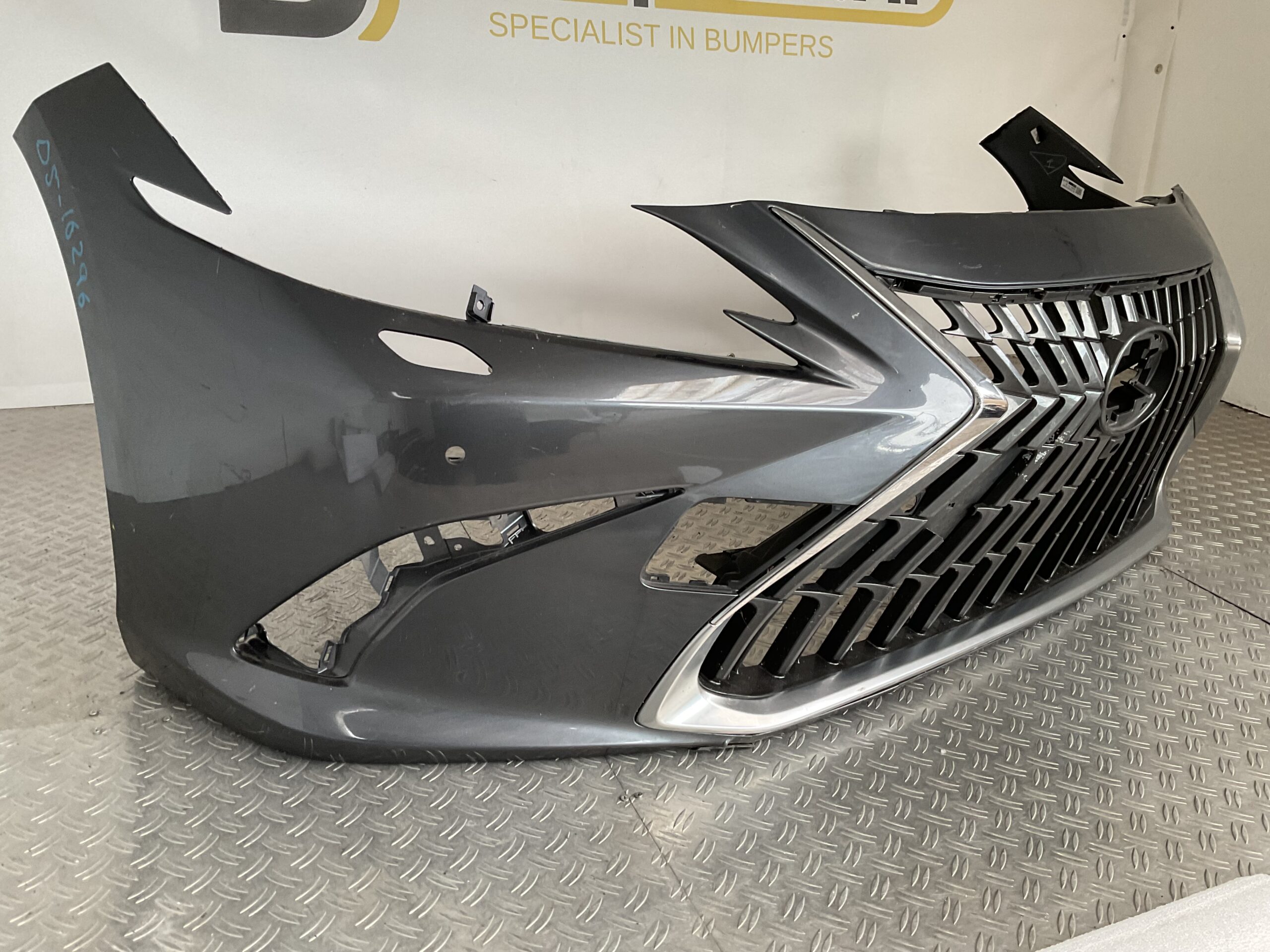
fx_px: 1064
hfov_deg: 61.7
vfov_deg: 48.2
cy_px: 476
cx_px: 635
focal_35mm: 29
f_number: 1.8
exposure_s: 1/60
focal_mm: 3
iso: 80
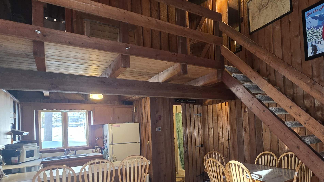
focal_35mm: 23
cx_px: 215
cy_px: 123
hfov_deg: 76.3
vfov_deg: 48.6
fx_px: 198
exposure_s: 1/60
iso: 320
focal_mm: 2.2
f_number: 1.9
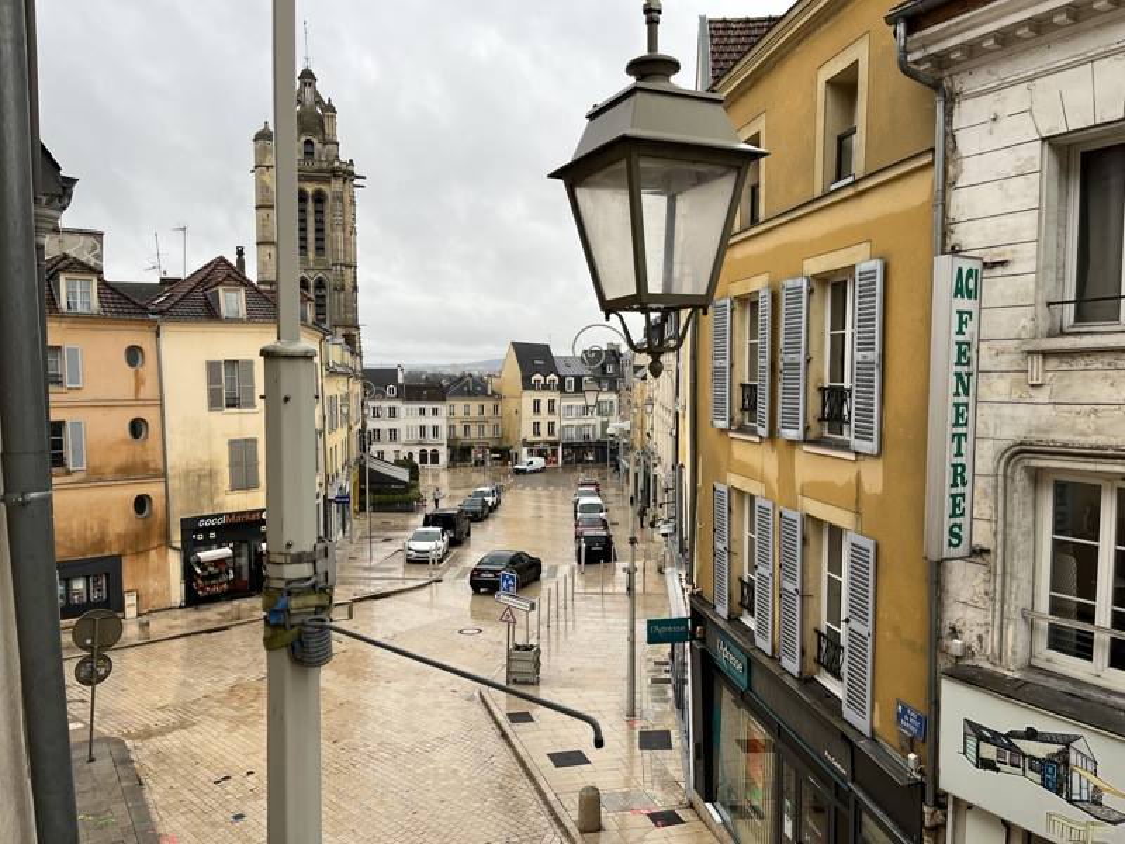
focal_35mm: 26
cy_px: 422
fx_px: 845
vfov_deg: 53.1
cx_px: 562
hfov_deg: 67.3
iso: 40
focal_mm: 5.1
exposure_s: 1/289
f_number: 1.6
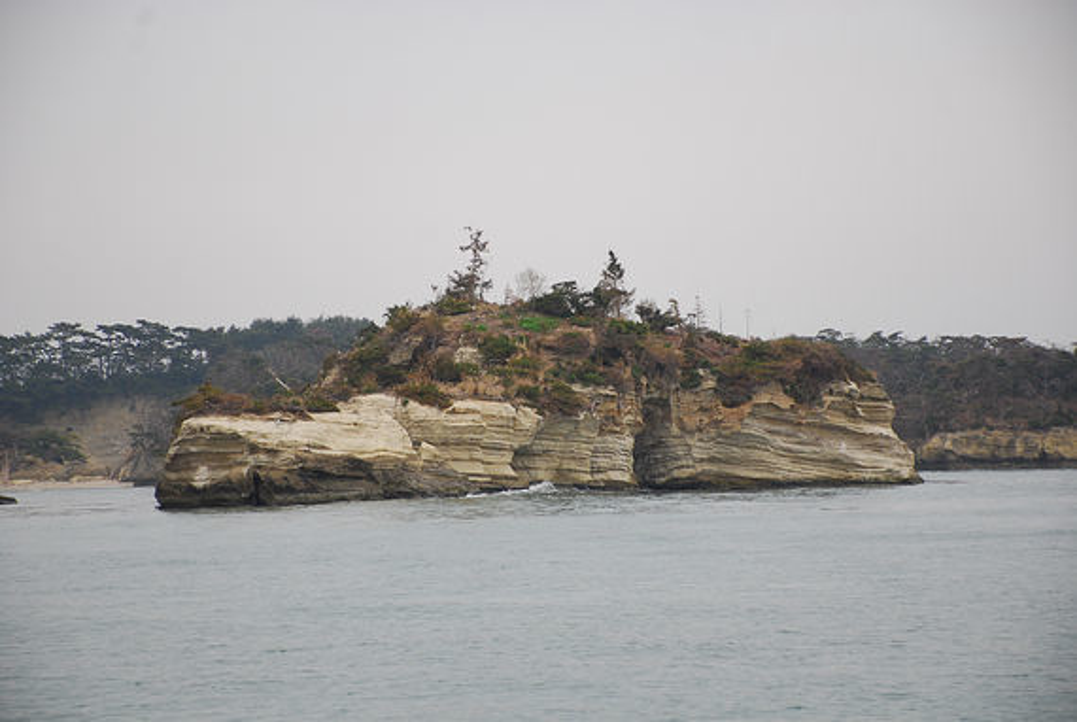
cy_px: 361
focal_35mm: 128
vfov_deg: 10.8
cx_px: 538
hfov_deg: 16.0
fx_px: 3820
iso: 200
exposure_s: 1/640
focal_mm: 85
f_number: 6.3
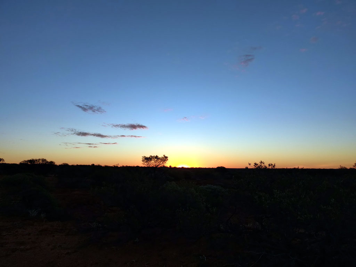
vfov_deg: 54.9
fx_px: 257
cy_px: 134
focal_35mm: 25
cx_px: 178
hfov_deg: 69.4
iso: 200
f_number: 1.7
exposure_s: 1/50
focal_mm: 4.25
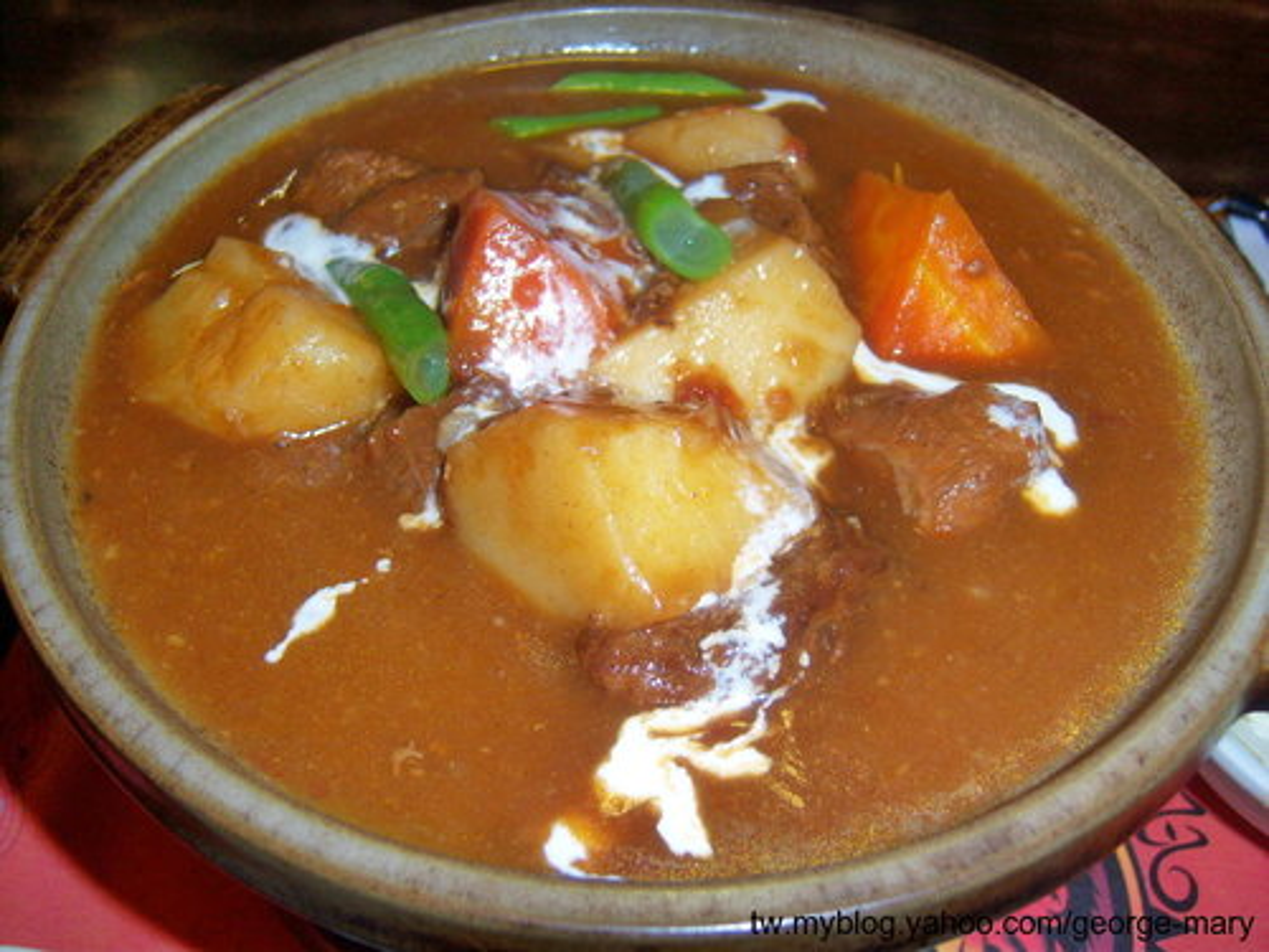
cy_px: 476
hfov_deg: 51.4
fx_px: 1320
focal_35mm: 36
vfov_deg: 39.7
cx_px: 634
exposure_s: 1/60
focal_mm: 7.5
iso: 80
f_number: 2.8
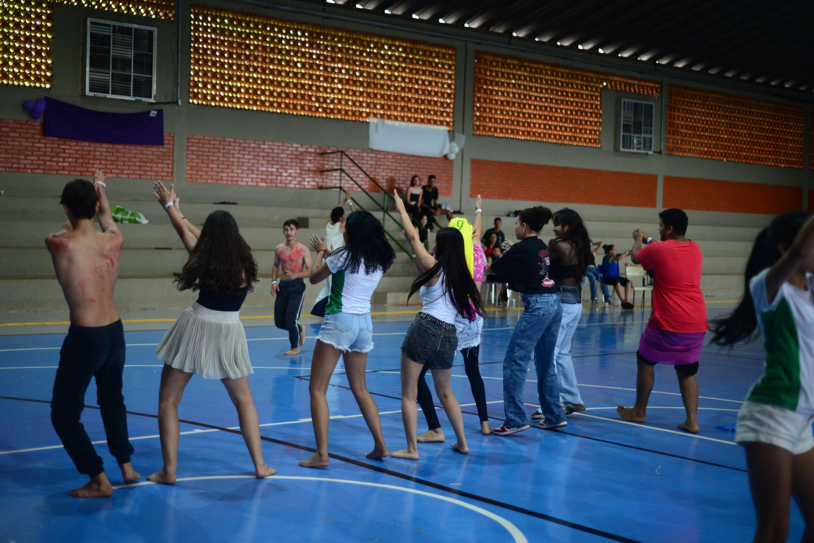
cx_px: 407
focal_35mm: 50
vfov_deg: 27.0
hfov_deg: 39.6
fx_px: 1131
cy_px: 272
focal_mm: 50
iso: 2500
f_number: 1.8
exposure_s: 1/500
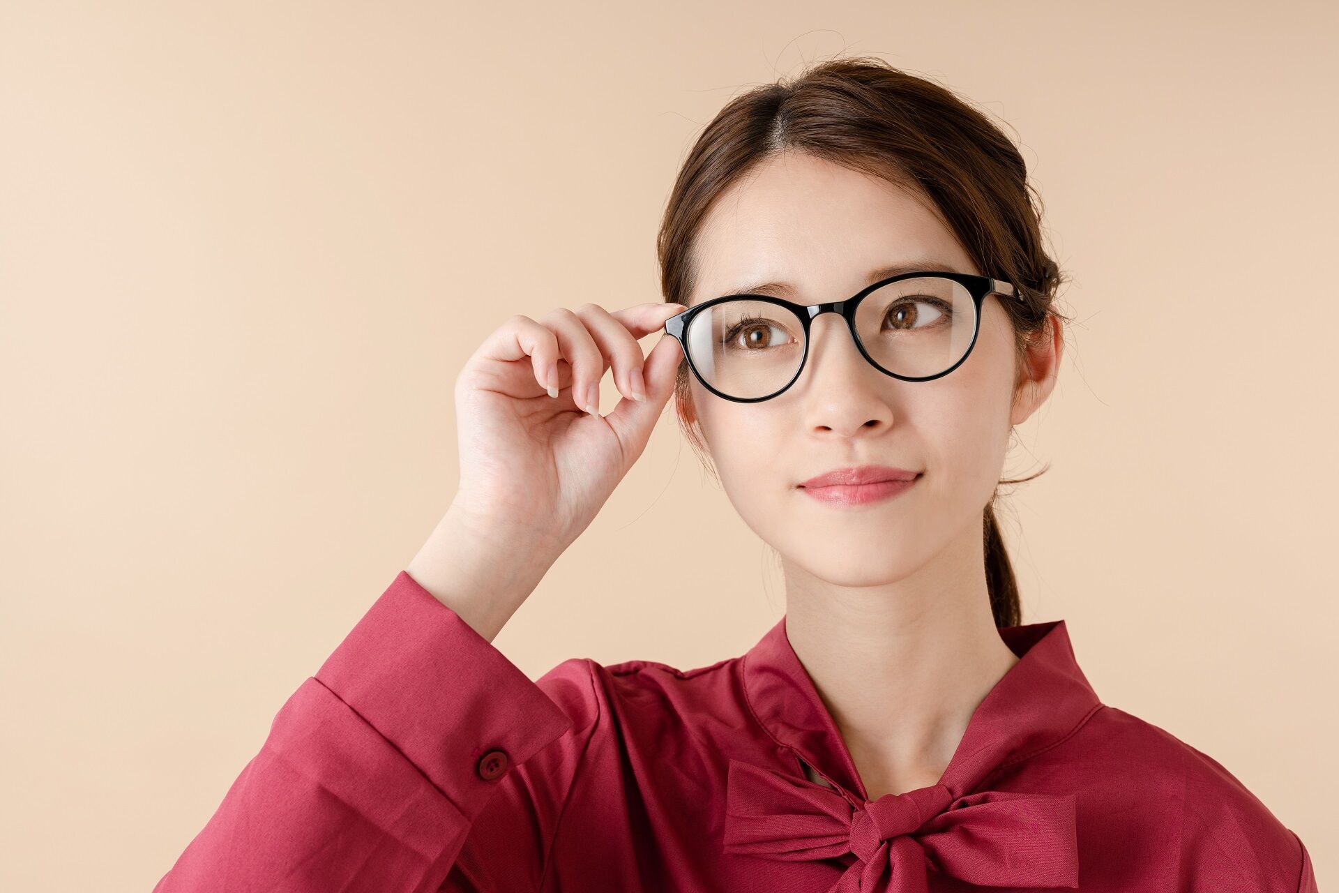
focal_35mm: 70
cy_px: 446
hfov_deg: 28.8
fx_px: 2603
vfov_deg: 19.5
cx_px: 670
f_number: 7.1
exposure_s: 1/160
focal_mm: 70
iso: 100
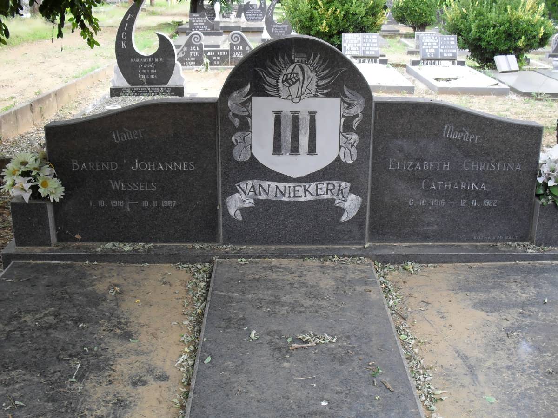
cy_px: 209
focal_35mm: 42
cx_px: 279
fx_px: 677
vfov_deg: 34.3
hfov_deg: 44.8
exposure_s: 1/45
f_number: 3.6
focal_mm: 7.5
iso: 100
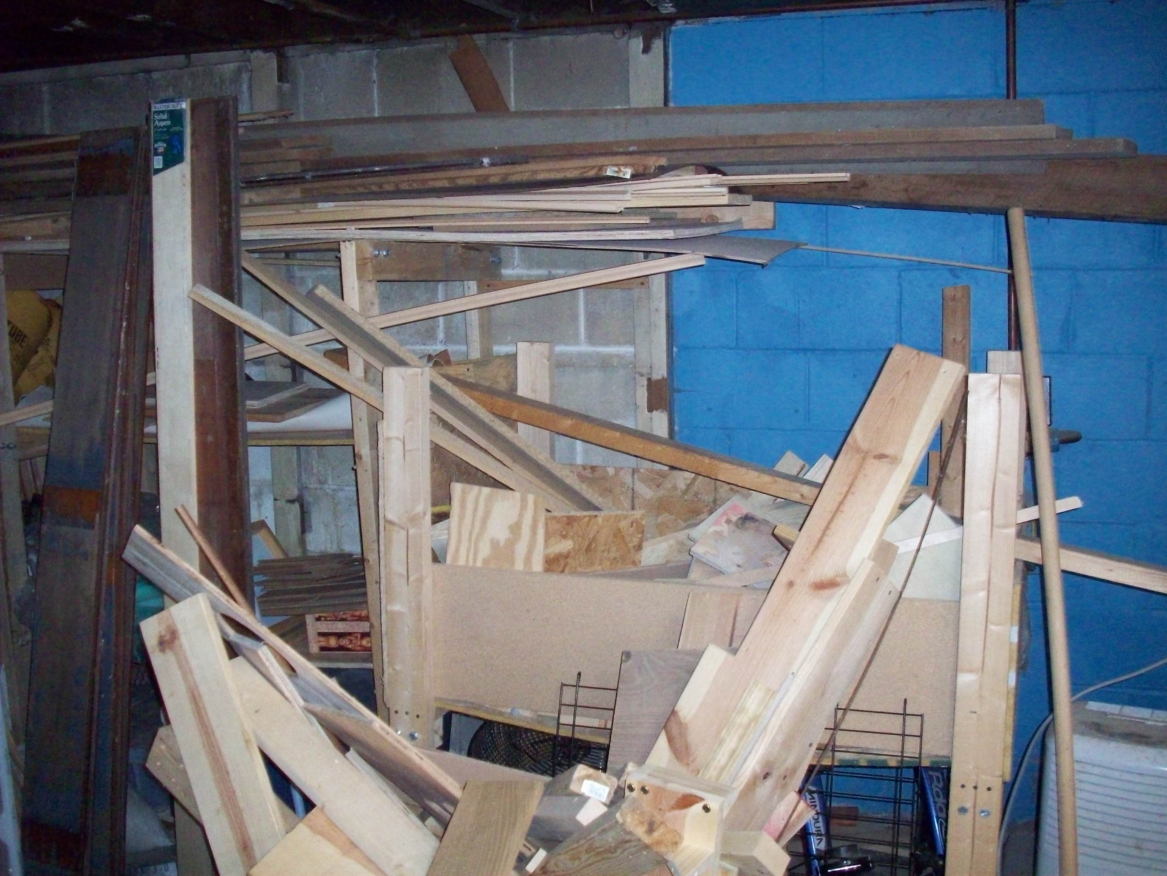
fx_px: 1247
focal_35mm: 37
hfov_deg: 50.1
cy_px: 438
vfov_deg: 38.7
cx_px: 584
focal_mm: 6.2
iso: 400
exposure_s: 1/45
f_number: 2.8
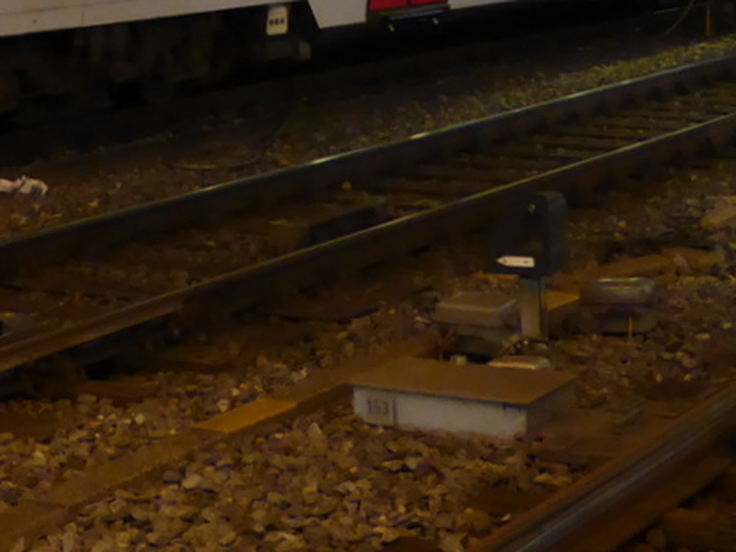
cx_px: 255
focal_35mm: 101
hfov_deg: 19.4
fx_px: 2147
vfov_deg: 14.0
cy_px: -177
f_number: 3.7
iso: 800
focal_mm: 6.3
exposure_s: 1/4
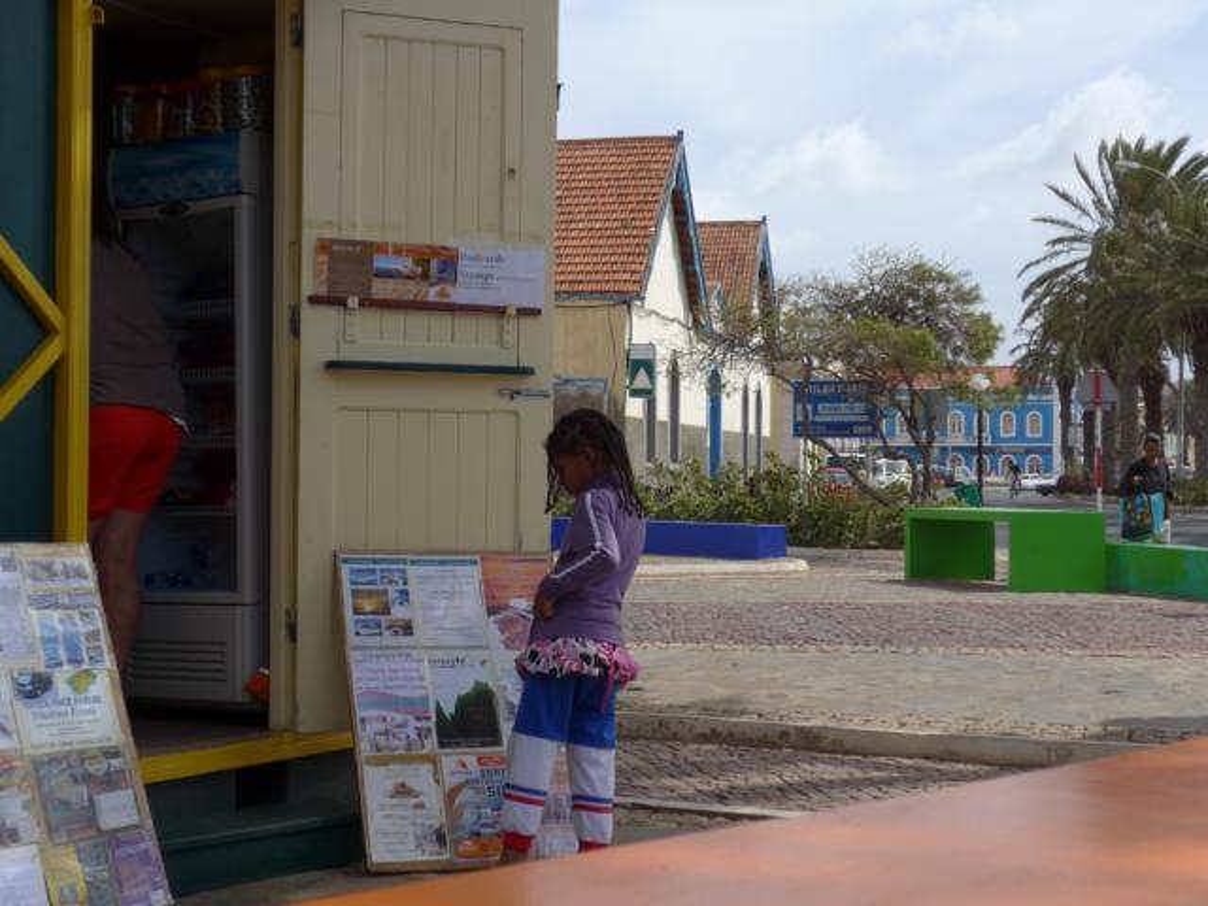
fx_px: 1954
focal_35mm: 56
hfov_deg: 34.3
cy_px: 453
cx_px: 604
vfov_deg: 26.1
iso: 80
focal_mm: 12
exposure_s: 1/1300
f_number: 3.5
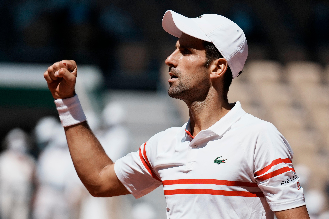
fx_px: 2741
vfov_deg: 4.6
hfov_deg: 6.9
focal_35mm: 300
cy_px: 110
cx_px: 164
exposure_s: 1/12800
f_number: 2.8
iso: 250
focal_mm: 200
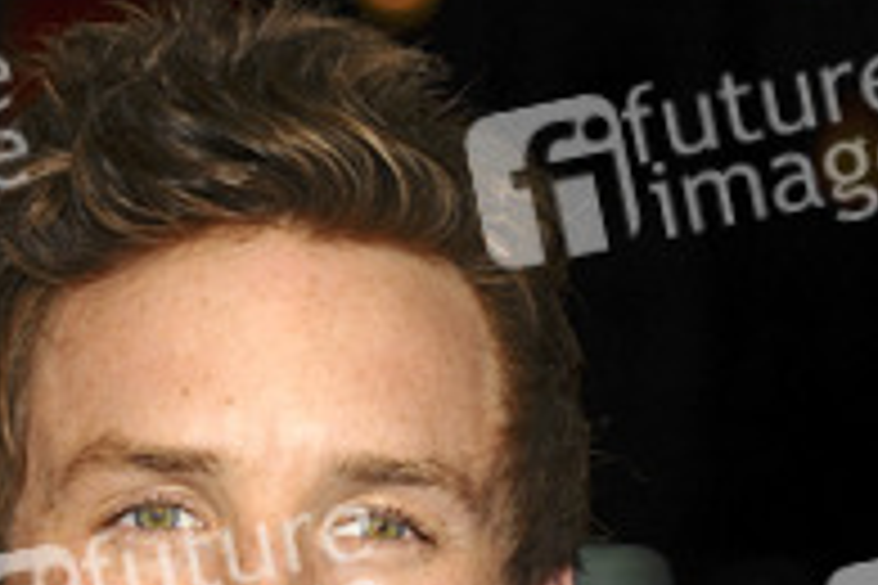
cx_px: 290
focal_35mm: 308
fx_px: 7511
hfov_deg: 6.7
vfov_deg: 4.4
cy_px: 837
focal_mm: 100
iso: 200
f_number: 5.6
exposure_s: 1/250
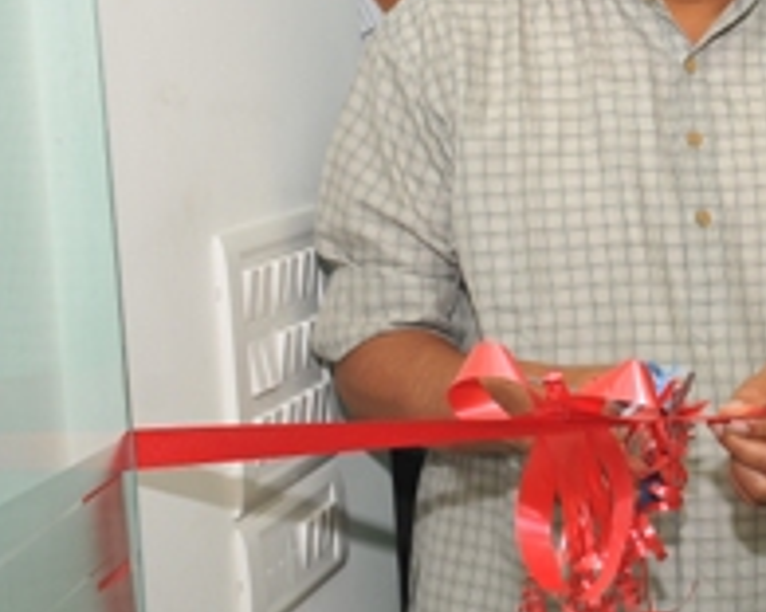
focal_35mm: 84
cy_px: 153
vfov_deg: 18.2
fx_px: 1904
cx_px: 821
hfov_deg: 21.7
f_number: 4.5
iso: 320
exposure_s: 1/60
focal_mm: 26
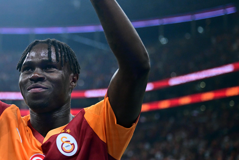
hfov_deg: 19.5
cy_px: 58
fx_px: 684
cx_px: 28
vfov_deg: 13.3
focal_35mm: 103
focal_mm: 58
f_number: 2.8
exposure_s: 1/2500
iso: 3200
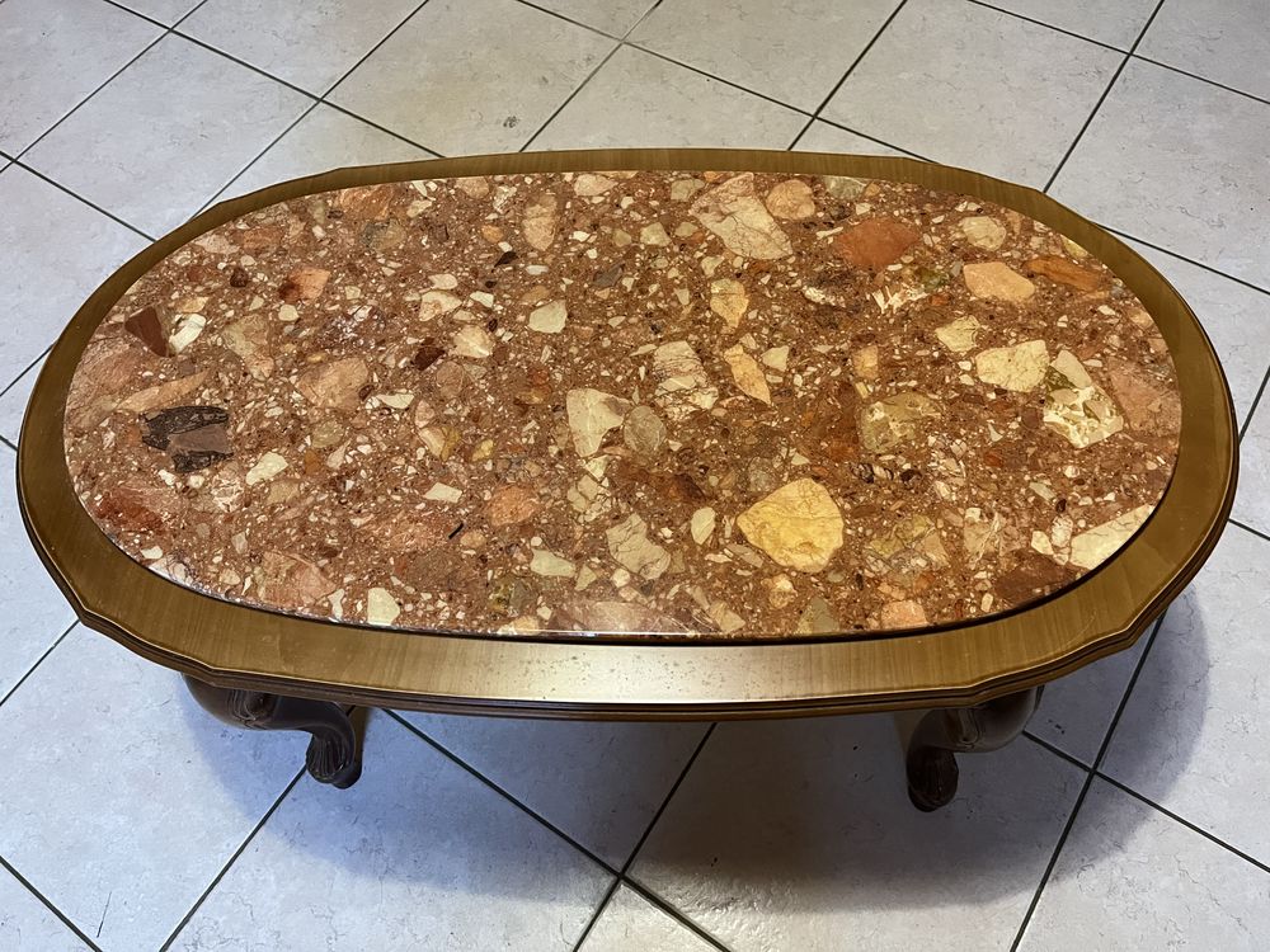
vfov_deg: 53.1
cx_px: 635
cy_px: 476
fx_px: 954
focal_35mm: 26
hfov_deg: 67.3
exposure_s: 1/50
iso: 500
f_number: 1.6
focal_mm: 5.1
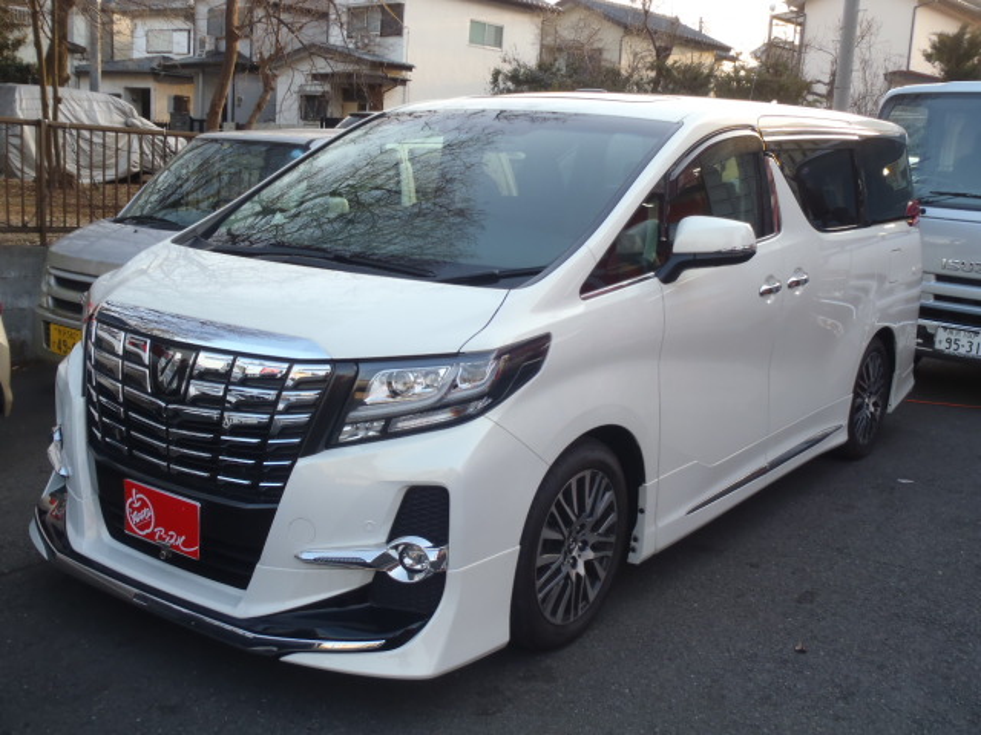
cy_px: 368
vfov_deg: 37.7
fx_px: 1077
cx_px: 490
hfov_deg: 49.0
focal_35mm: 38
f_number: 4.6
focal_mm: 6.83
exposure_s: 1/40
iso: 80
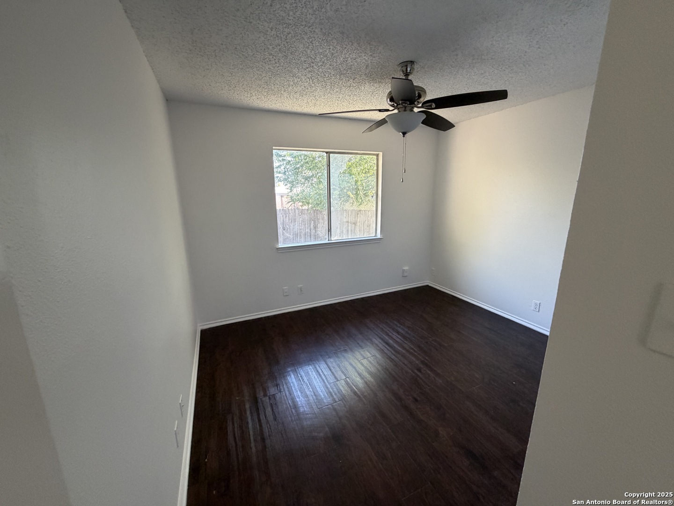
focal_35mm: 14
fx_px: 273
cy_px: 253
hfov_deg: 102.1
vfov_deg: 85.7
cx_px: 337
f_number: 2.2
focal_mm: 2.22
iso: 320
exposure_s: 1/118
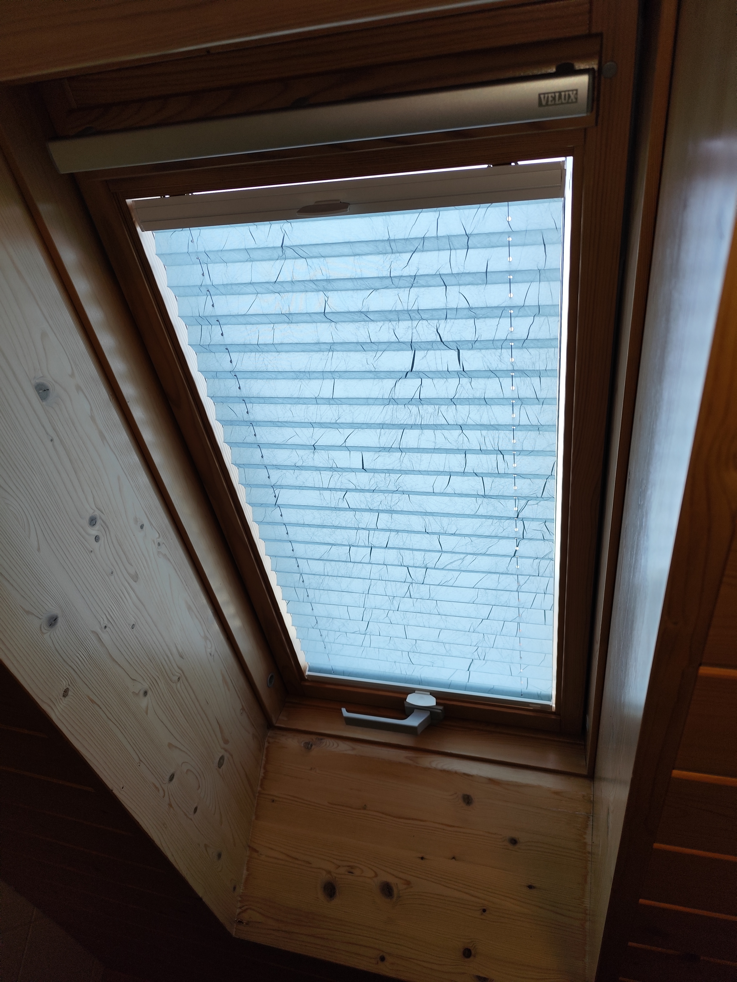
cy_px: 491
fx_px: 653
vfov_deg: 73.9
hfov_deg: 58.9
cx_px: 368
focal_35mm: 23
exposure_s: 1/100
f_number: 1.65
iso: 80
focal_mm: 6.19
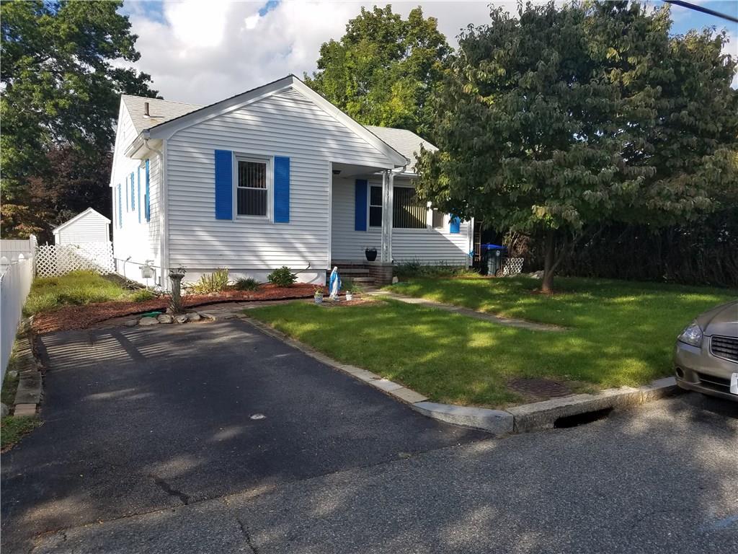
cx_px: 369
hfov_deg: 67.3
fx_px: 554
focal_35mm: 26
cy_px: 277
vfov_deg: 53.1
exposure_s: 1/1688
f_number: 1.7
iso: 50
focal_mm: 4.2
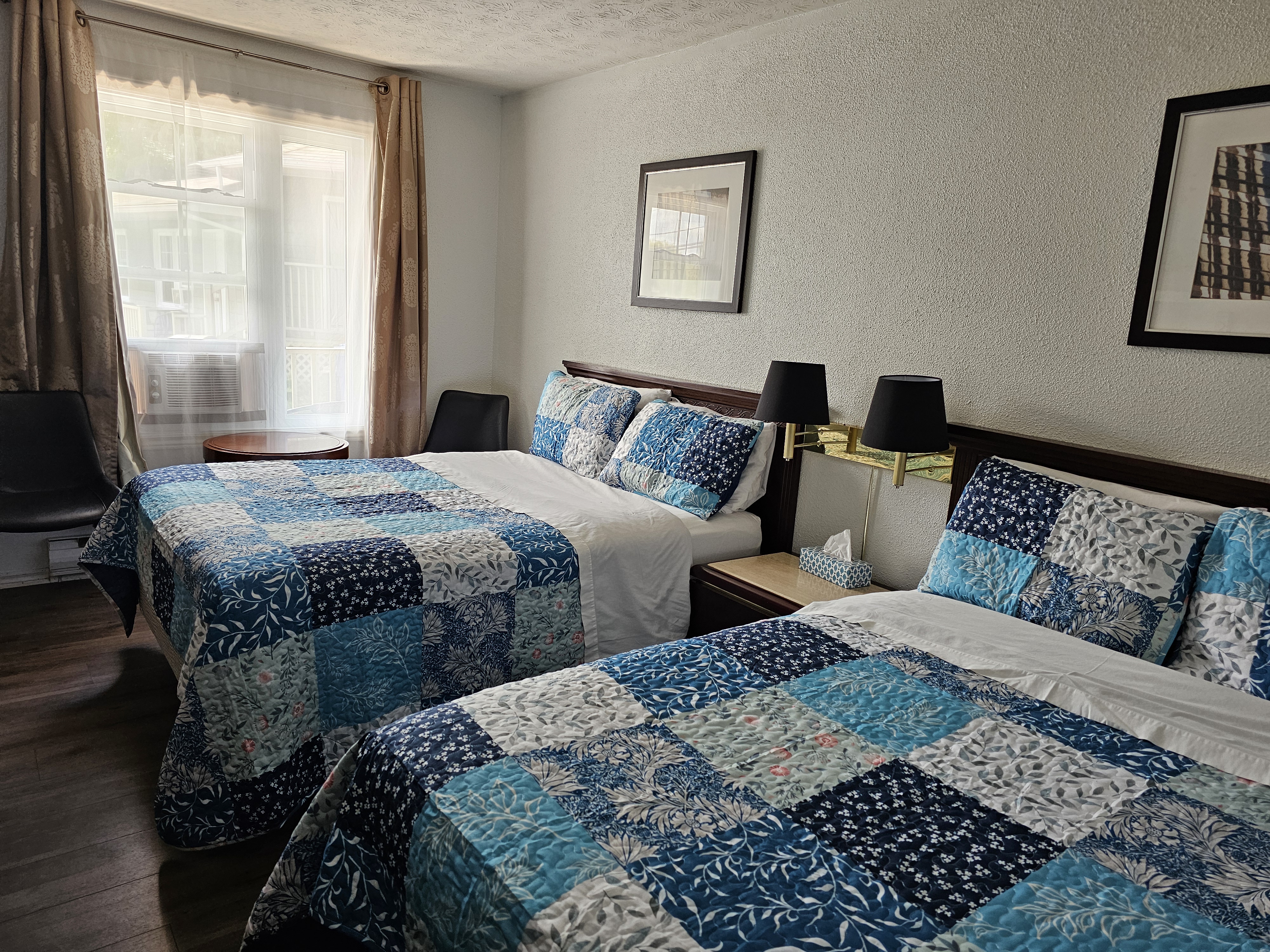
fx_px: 844
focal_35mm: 23
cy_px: 476
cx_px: 635
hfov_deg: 73.9
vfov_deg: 58.9
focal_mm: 6.3
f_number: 1.7
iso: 125
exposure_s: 1/120
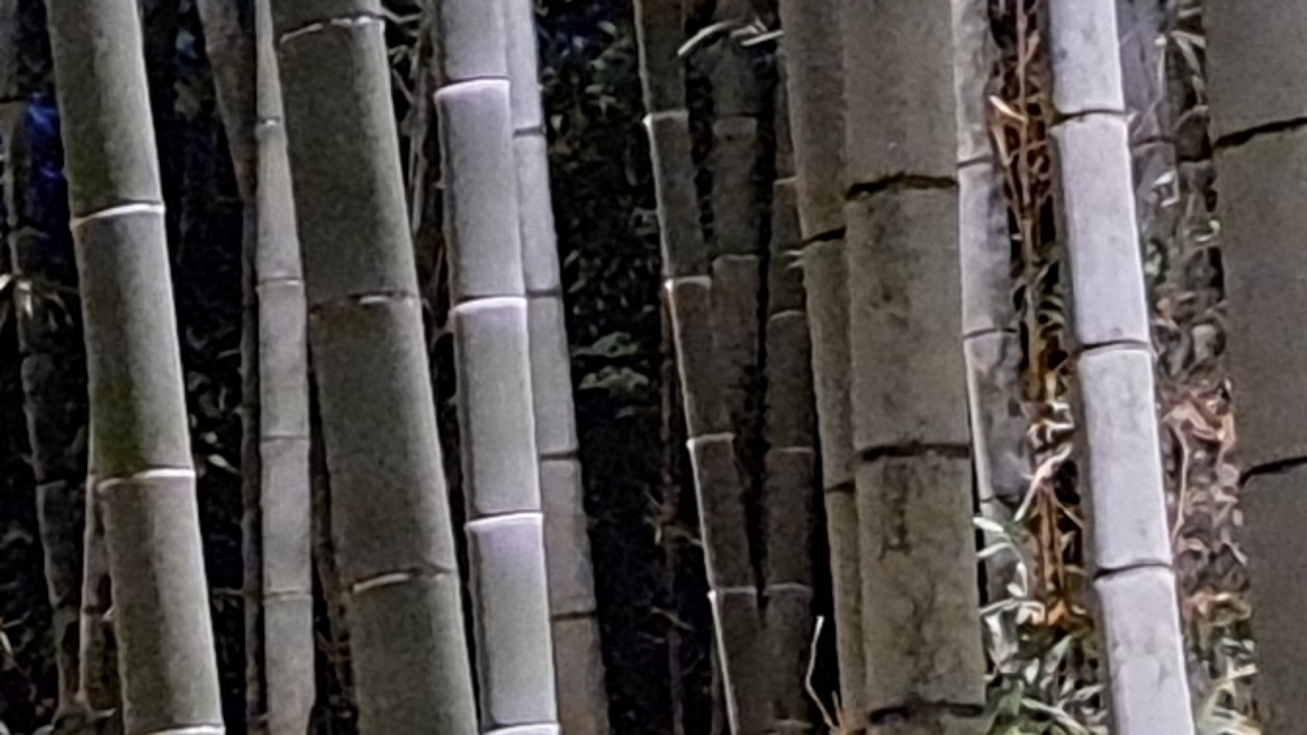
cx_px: -2412
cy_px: 1359
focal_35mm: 180
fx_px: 6238
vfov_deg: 6.6
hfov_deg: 9.7
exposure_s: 1/7
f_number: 1.8
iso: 2000
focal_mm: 5.23
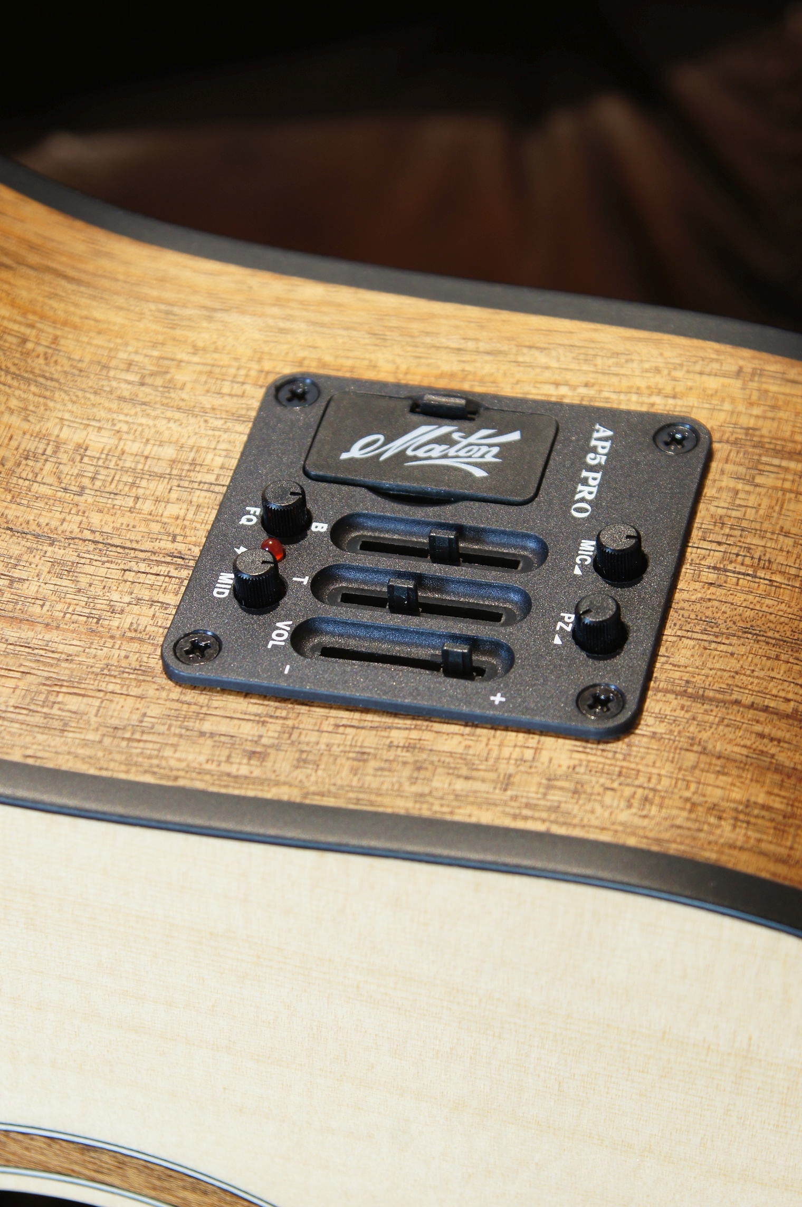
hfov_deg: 12.1
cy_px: 604
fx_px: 3768
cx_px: 401
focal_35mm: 112
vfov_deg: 18.2
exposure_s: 1/5
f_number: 7.1
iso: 100
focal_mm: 75
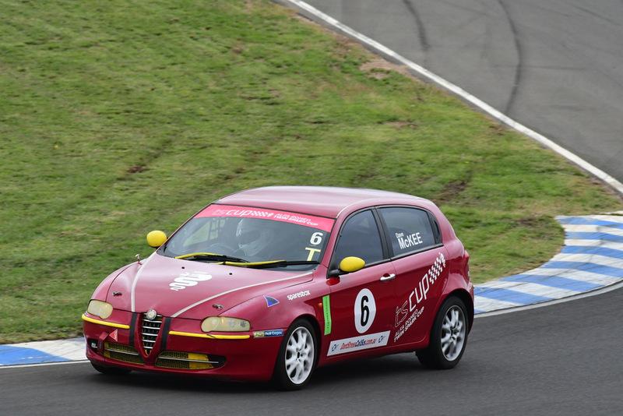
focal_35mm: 690
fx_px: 11944
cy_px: 208
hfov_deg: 3.0
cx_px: 312
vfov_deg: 2.0
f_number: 11
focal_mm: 460
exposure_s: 1/640
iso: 1000
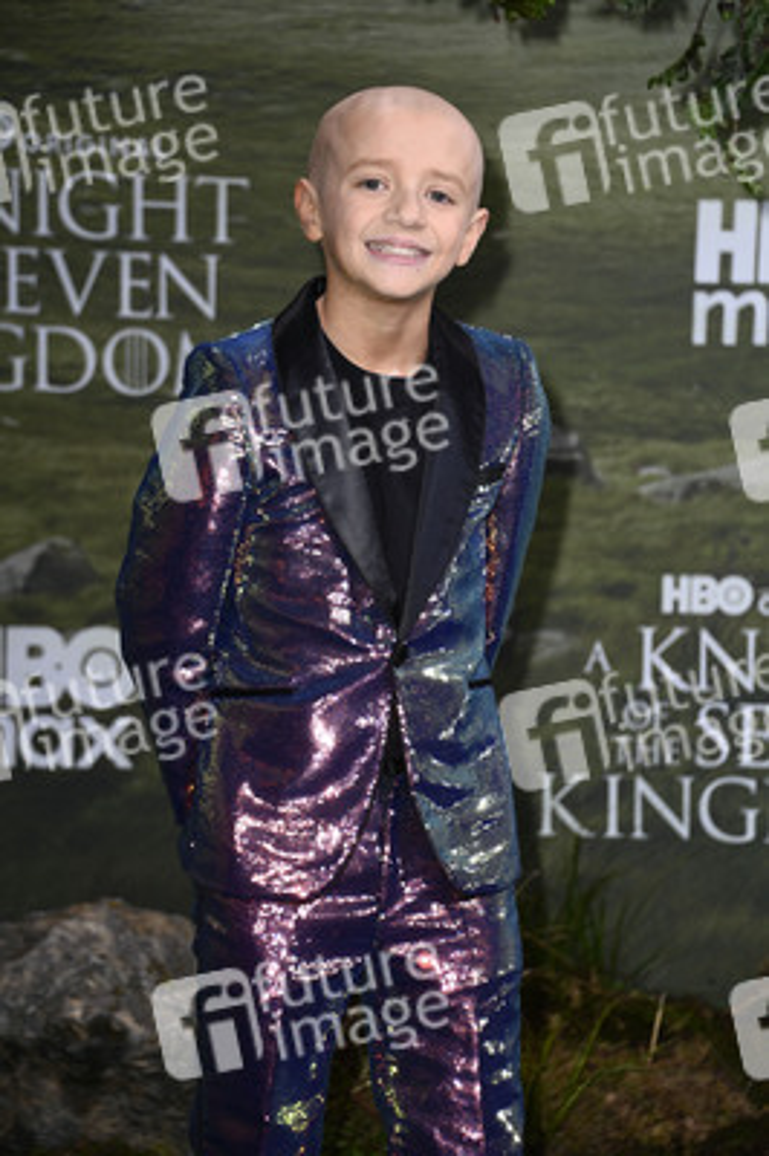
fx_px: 4012
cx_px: 384
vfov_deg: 16.4
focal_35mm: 125
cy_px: 578
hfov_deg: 10.9
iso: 640
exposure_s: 1/250
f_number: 5.6
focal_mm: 125
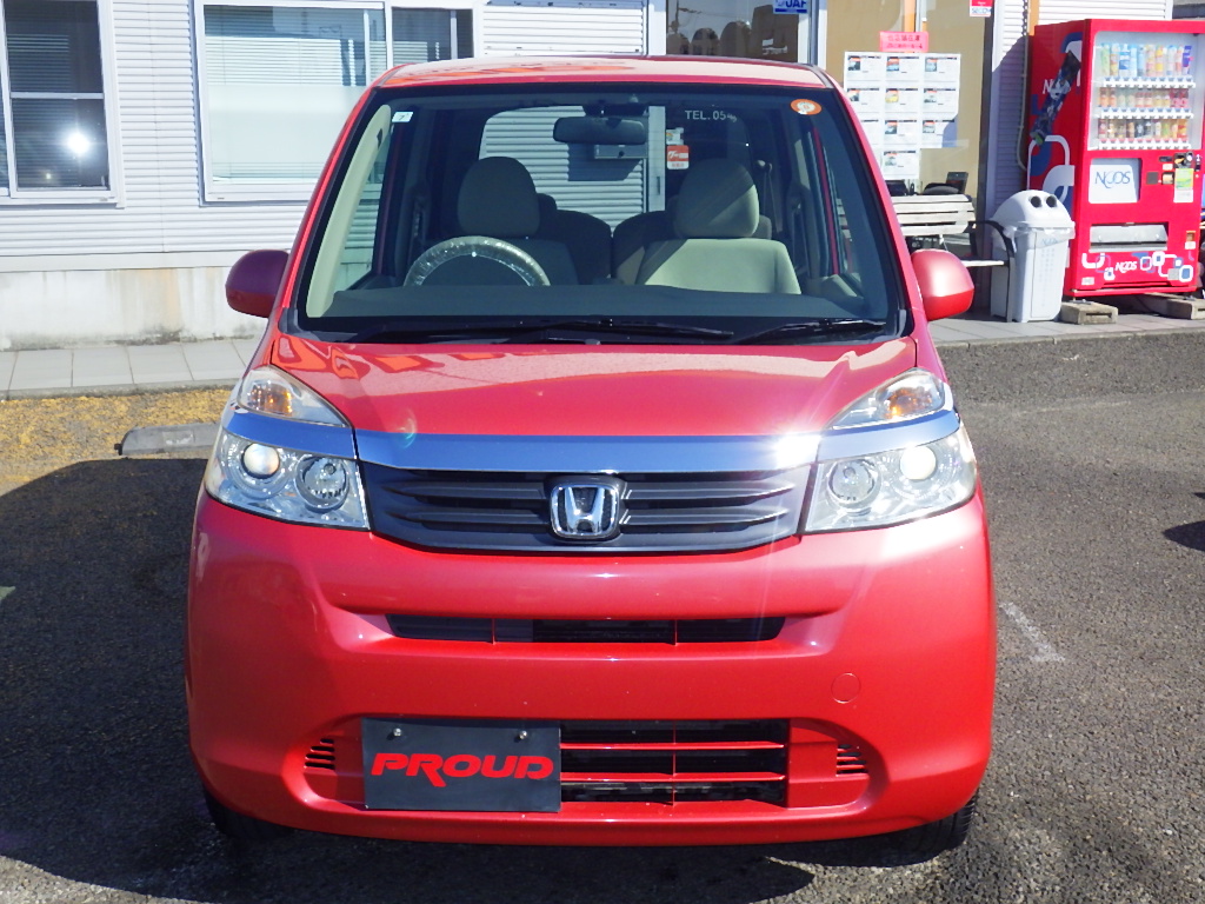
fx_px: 1462
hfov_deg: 44.8
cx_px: 602
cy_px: 452
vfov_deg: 34.3
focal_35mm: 42
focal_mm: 7.5
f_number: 5
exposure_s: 1/1000
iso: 250
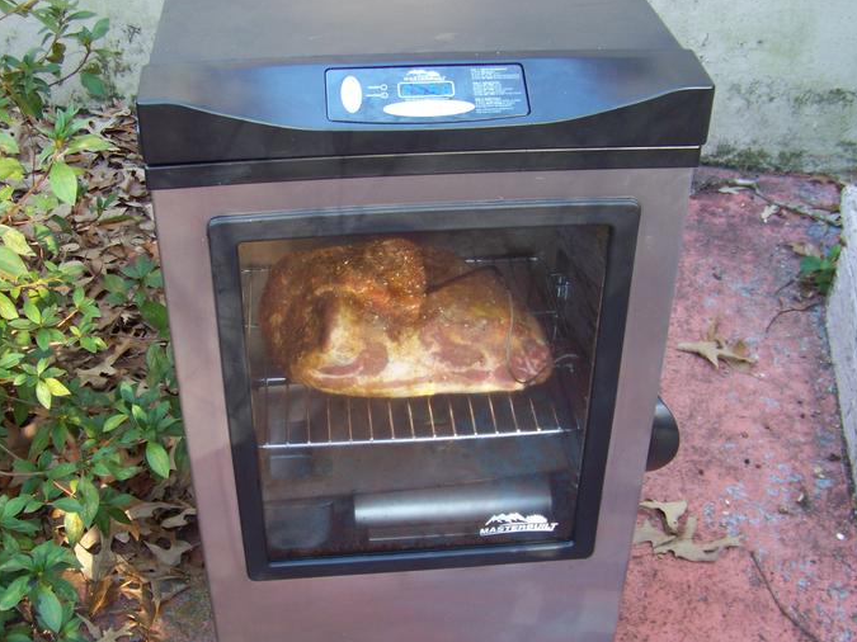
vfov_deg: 30.1
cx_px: 396
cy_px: 400
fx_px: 1188
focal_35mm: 48
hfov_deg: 39.6
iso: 89
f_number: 2.8
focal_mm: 5.85
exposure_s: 1/30
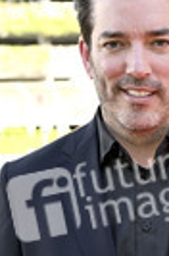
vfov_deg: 10.2
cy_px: 293
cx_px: 161
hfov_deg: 6.8
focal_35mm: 199
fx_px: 1409
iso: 500
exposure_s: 1/320
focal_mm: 66
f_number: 5.6
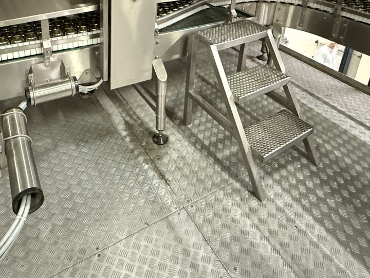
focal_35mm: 28
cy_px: 11
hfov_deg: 62.5
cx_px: 138
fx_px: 299
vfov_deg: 43.8
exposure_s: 1/50
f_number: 2.2
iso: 1000
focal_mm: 2.22
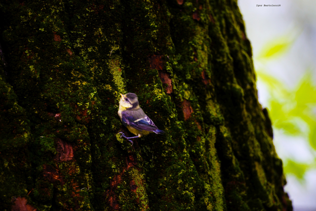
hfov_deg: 3.4
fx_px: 5268
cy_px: 106
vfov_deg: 2.3
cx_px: 158
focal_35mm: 600
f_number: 7.1
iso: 320
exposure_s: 1/20
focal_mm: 600
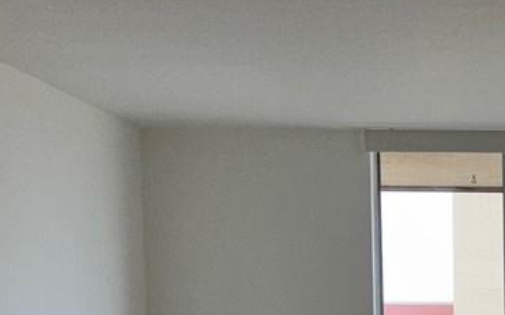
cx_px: 602
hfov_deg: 16.3
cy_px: 544
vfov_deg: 10.1
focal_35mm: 123
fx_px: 1692
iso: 32
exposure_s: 1/354
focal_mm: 5.96
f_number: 1.6
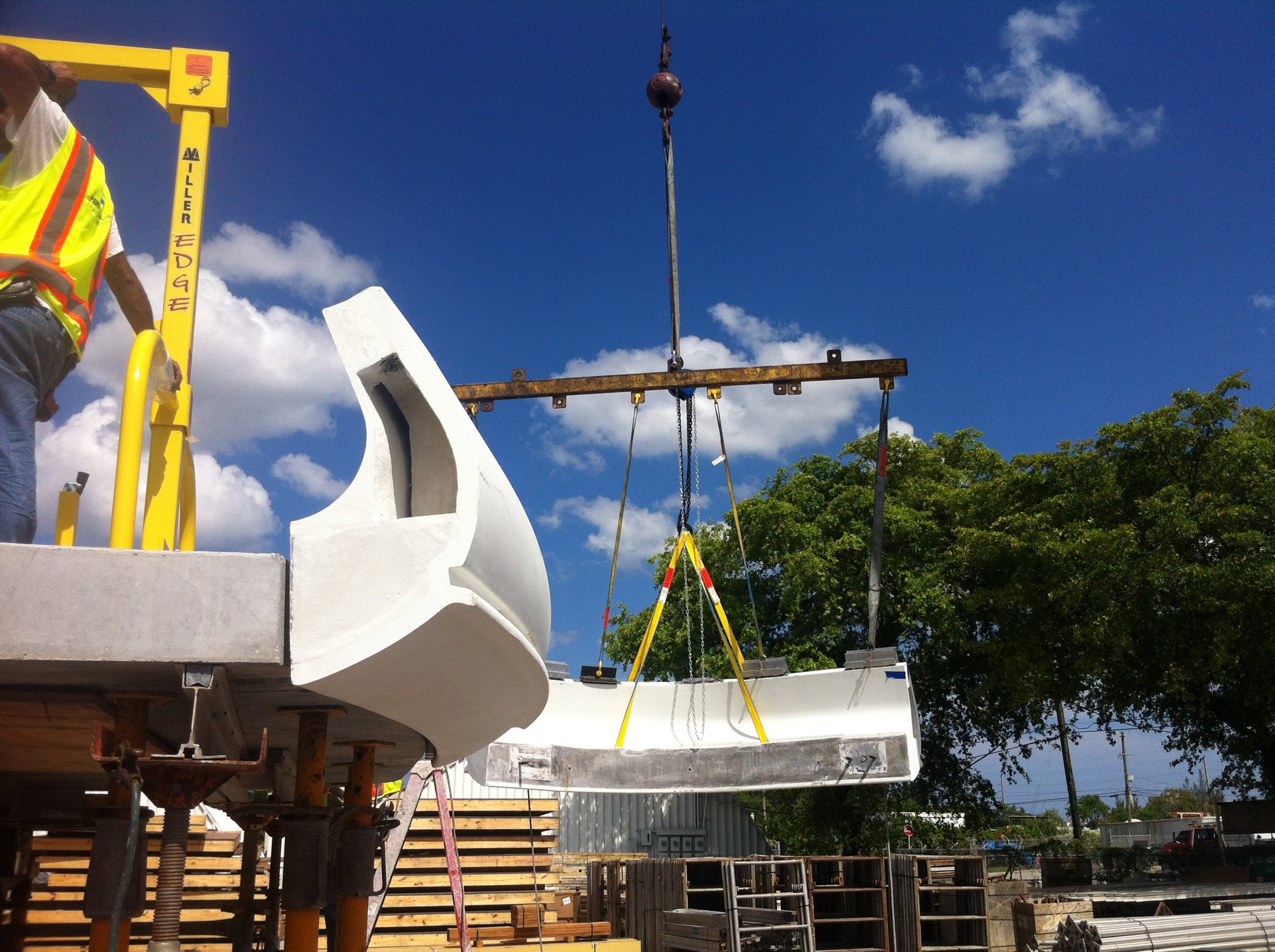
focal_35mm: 35
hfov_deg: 52.7
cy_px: 476
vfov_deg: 40.6
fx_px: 1287
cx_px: 638
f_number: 2.8
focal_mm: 3.85
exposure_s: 1/2514
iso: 80
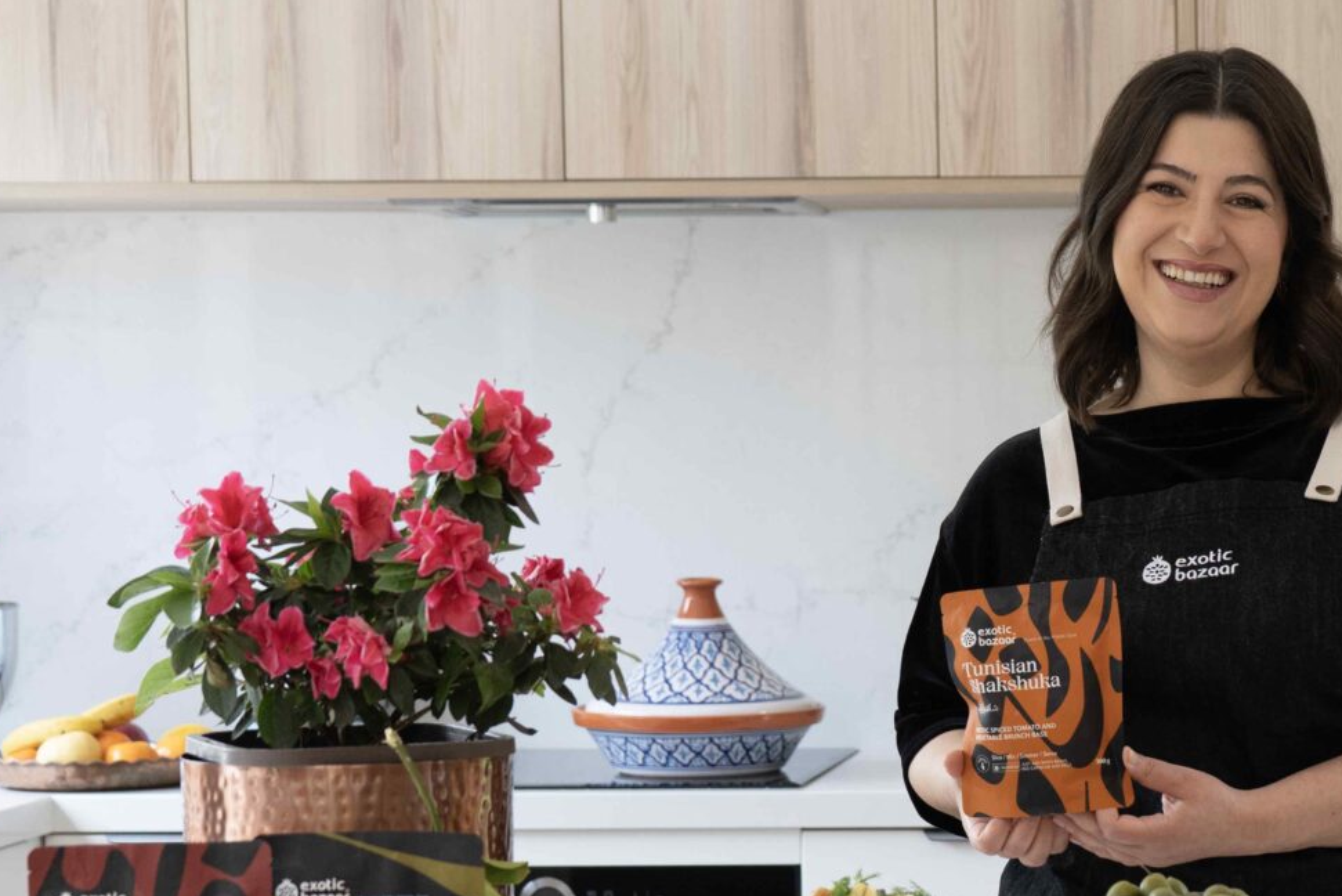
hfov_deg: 22.4
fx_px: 3356
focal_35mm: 90
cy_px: 605
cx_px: 984
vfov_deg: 15.2
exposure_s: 1/160
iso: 640
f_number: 4.5
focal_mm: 46
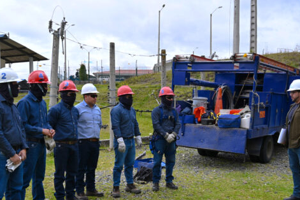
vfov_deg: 30.2
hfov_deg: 44.5
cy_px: 139
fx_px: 367
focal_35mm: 44
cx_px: 148
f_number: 6.3
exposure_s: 1/320
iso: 100
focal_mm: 18
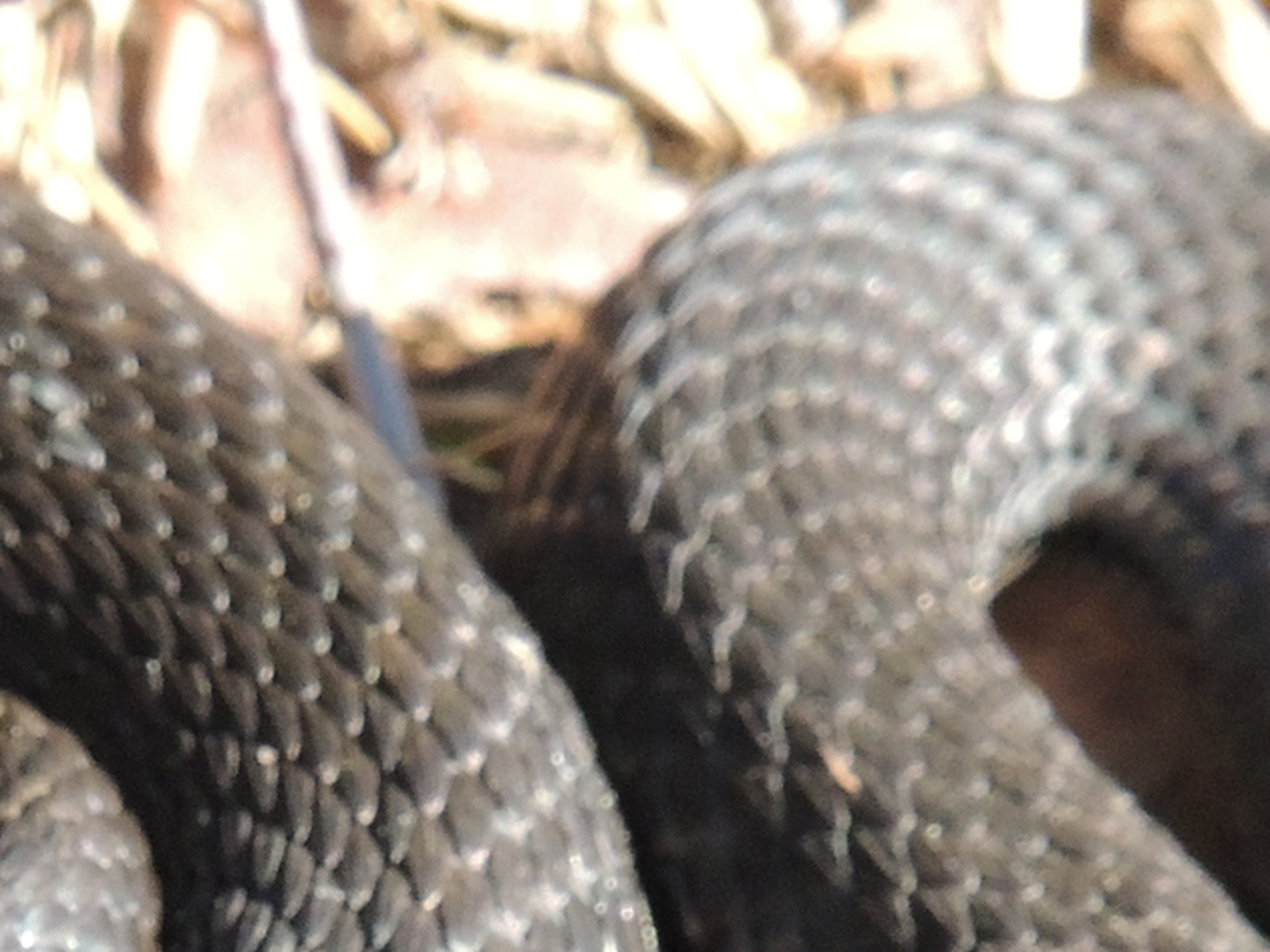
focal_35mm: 2378
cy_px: 1079
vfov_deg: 0.6
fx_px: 87228
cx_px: -2
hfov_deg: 0.8
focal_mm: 133.7
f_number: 5.1
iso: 800
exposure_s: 1/500
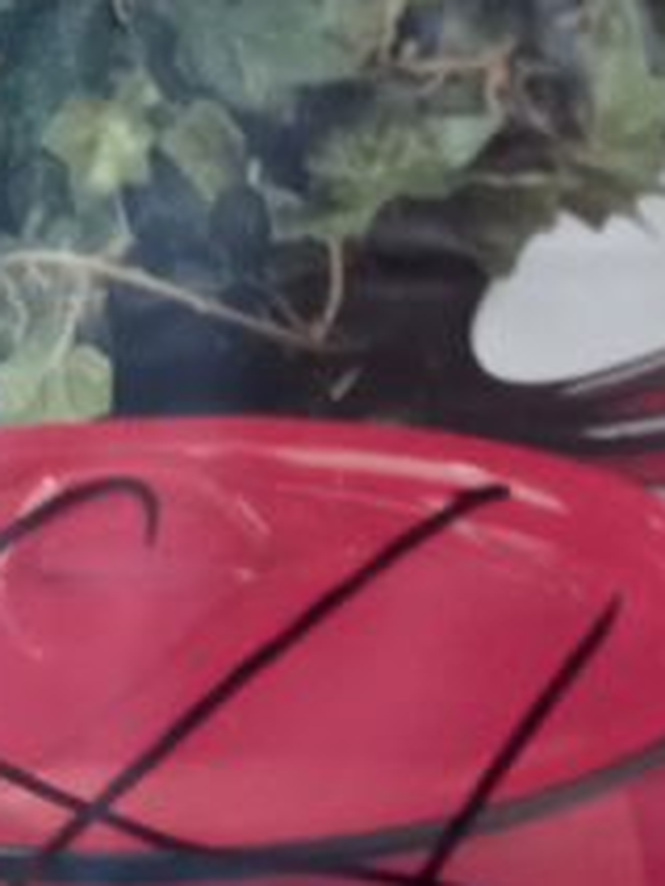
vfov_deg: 16.7
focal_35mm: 118
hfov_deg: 12.3
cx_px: 807
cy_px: 451
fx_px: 3022
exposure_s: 1/39
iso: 200
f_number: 2
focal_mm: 4.6
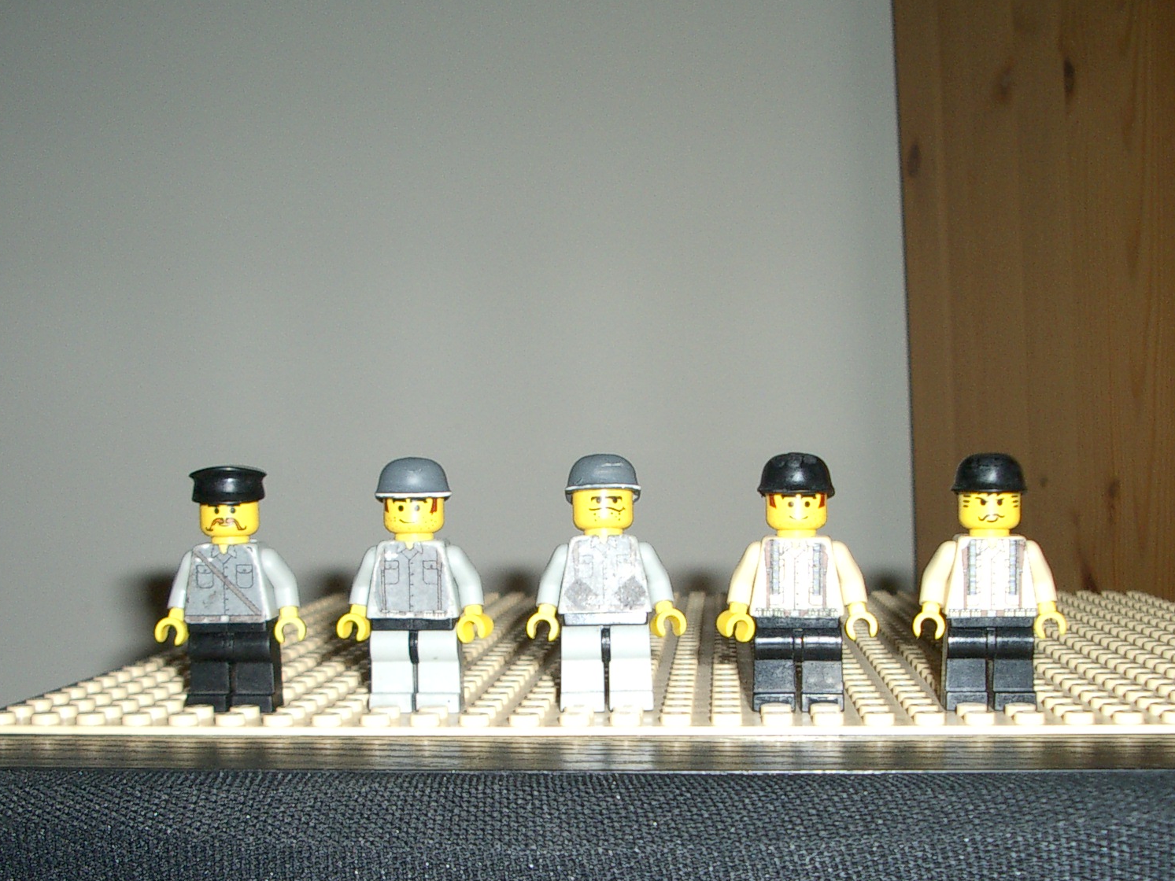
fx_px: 1629
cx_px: 607
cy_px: 588
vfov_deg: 30.0
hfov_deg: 39.6
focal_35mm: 48
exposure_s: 1/40
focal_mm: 5.8
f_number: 2.6
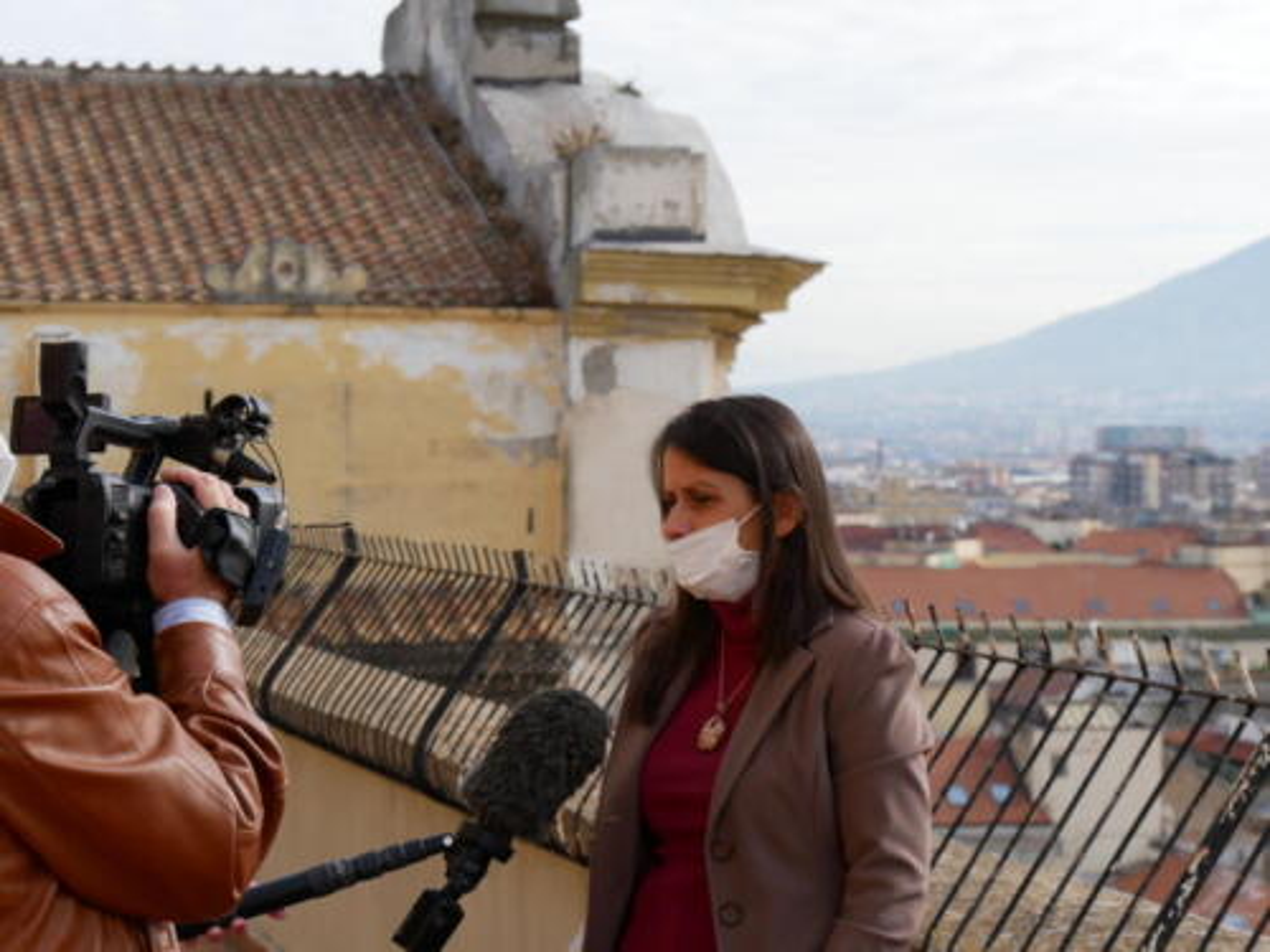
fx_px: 3375
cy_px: 476
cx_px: 635
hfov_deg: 21.3
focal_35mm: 92
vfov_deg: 16.1
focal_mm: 46
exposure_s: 1/320
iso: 200
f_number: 7.1
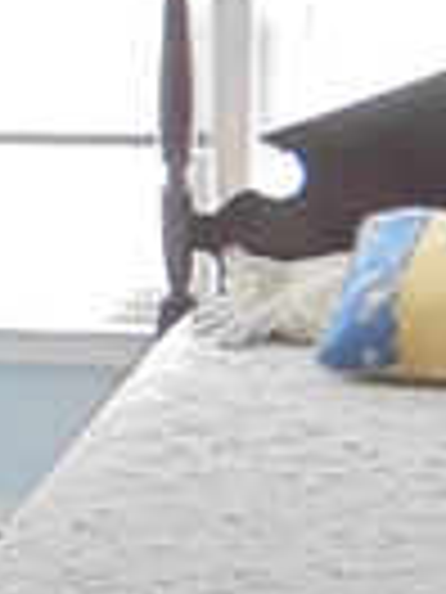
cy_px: 626
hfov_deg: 12.1
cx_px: 746
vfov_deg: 16.8
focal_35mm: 114
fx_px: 1958
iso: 800
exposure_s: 1/60
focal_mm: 4.6
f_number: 3.5
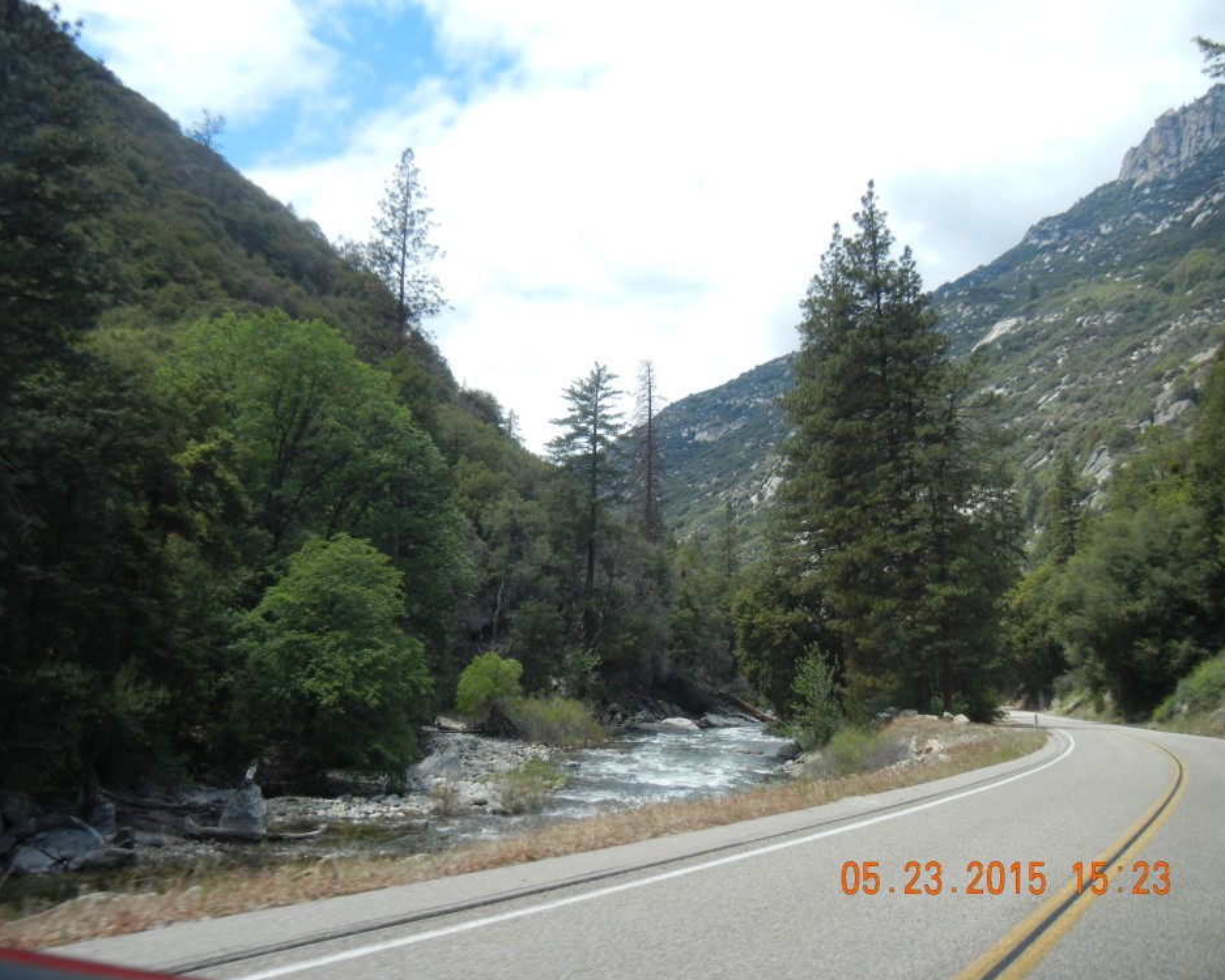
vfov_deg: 45.8
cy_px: 481
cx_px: 583
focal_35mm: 32
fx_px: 1160
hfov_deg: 55.6
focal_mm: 5.4
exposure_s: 1/355
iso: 160
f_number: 7
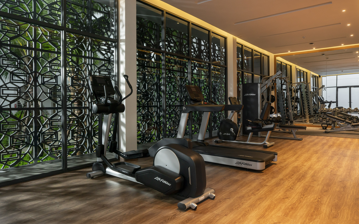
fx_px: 166
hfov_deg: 94.4
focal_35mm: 17
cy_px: 101
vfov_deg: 67.8
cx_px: 177
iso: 1250
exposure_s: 1/2.5
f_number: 13
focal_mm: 16
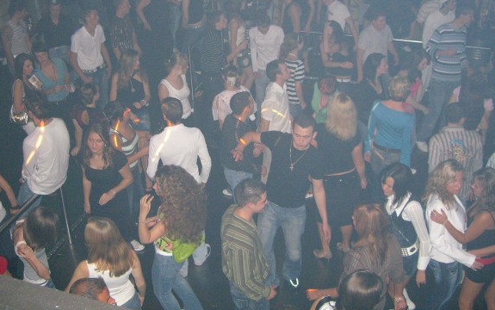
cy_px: 119
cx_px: 239
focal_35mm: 42
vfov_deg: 30.5
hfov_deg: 47.2
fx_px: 567
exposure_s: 1/60
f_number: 2.8
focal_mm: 7.9
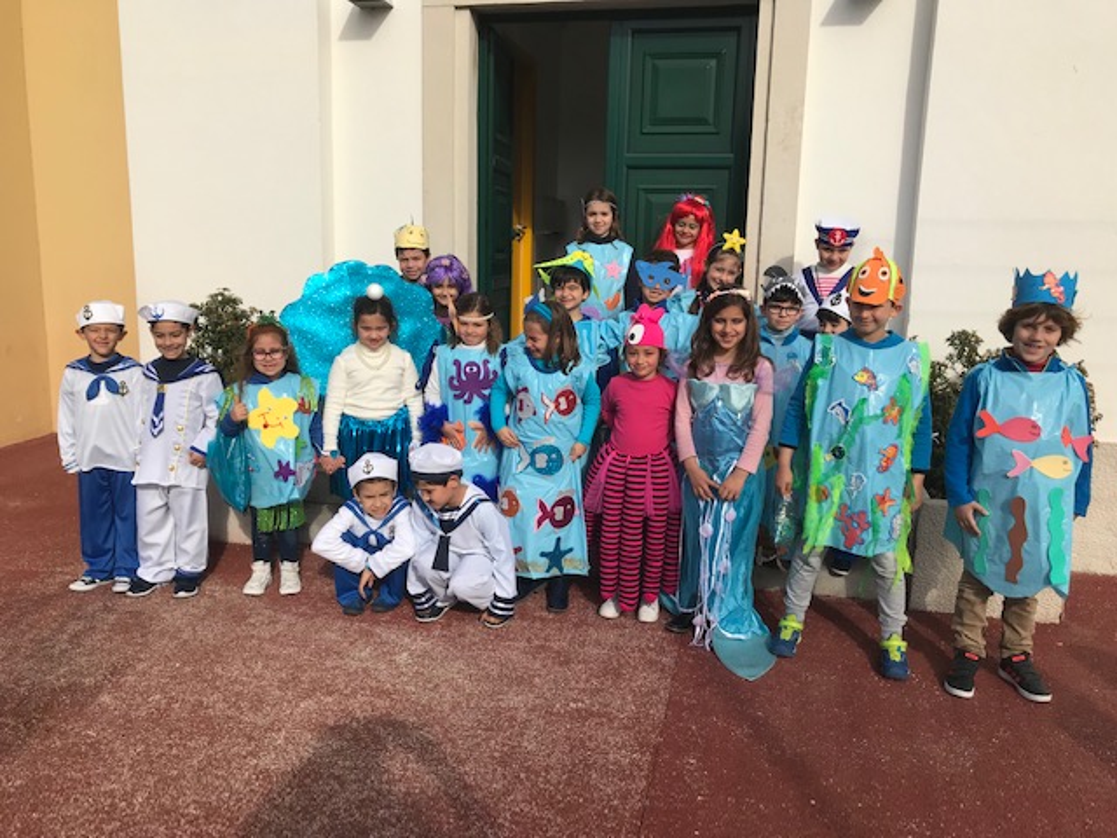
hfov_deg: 63.4
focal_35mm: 28
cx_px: 558
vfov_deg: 49.7
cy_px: 419
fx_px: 904
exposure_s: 1/3831
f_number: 1.8
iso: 20
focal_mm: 3.99
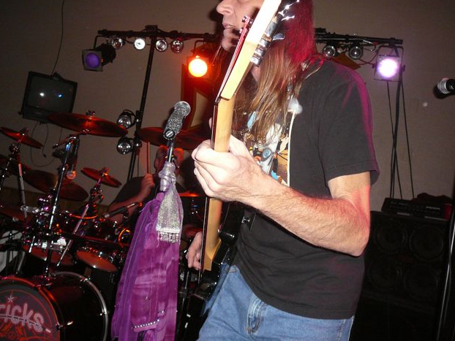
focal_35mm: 36
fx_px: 473
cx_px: 230
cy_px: 170
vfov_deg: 39.7
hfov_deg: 51.3
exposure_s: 1/30
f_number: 2.8
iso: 200
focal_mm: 5.2
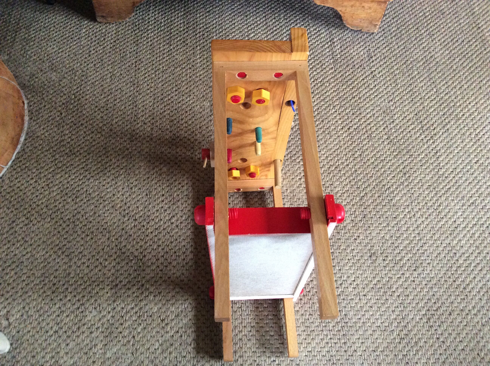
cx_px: 245
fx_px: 452
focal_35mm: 32
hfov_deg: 56.9
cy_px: 183
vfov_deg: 44.1
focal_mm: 3.3
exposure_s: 1/25
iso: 250
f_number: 2.4
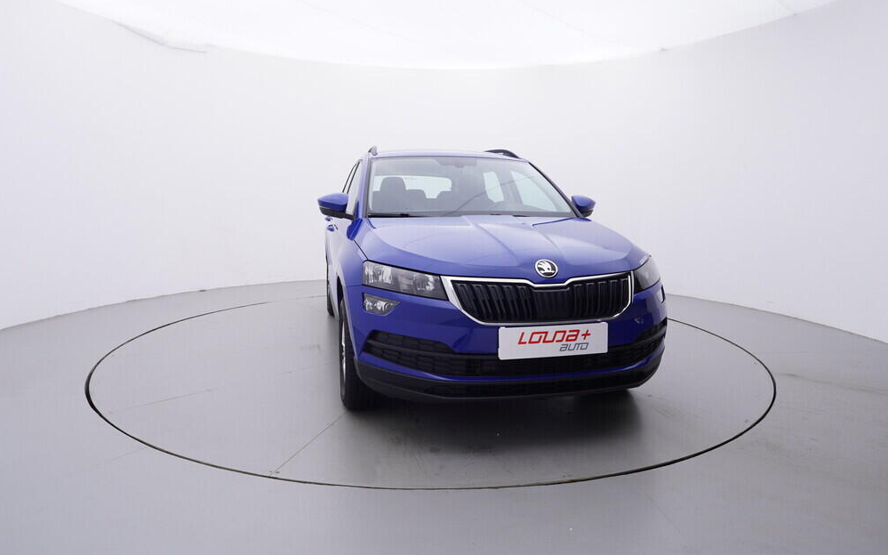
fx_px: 569
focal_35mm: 24
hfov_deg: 75.9
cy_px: 285
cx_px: 438
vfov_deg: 52.0
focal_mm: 15
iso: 200
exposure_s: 1/80
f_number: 5
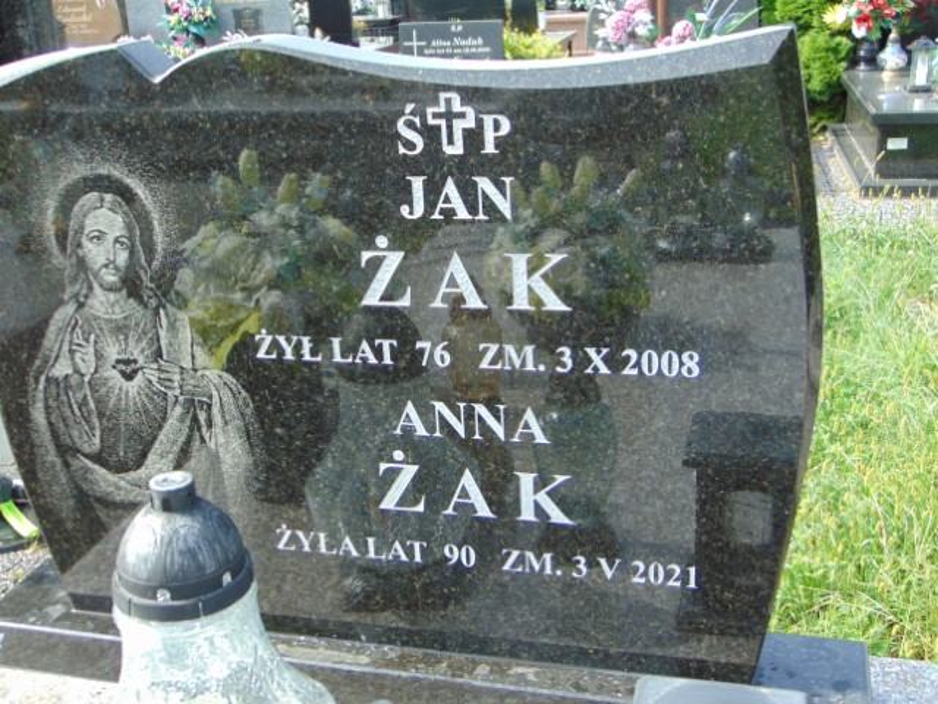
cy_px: 352
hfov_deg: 44.8
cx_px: 469
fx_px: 1138
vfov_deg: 34.3
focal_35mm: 42
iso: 80
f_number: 3.3
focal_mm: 7.6
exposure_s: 1/200
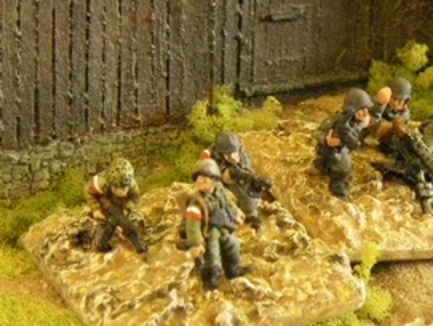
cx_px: 348
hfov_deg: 10.1
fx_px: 2455
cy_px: 201
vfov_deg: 7.6
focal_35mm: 196
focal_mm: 11.5
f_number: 3.8
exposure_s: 1/40
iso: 800
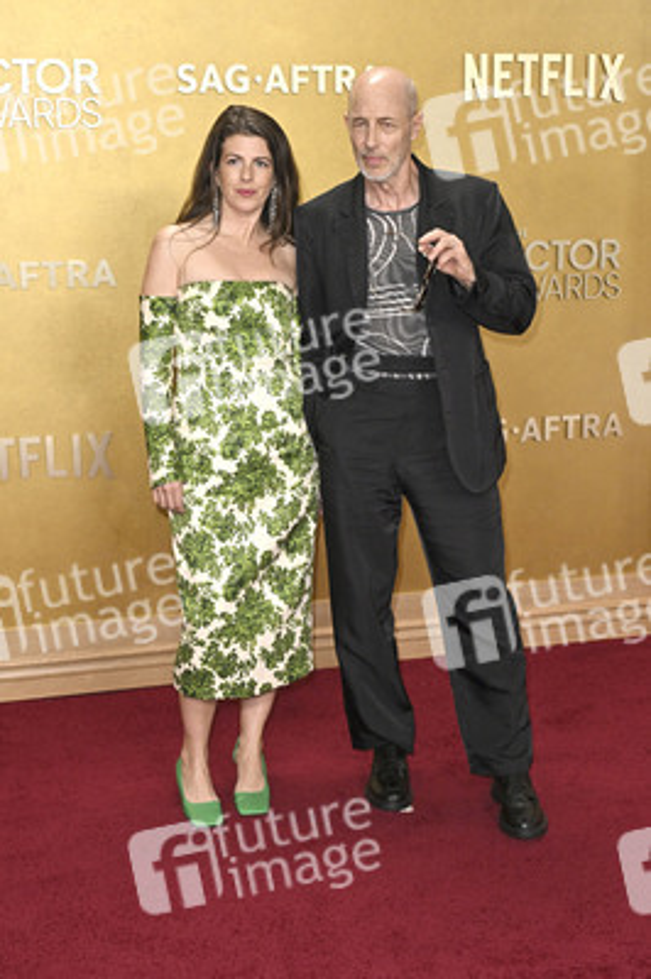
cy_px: 490
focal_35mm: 48
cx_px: 326
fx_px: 1304
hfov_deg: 28.0
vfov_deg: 41.1
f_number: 5.6
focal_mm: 48
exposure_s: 1/320
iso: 2500
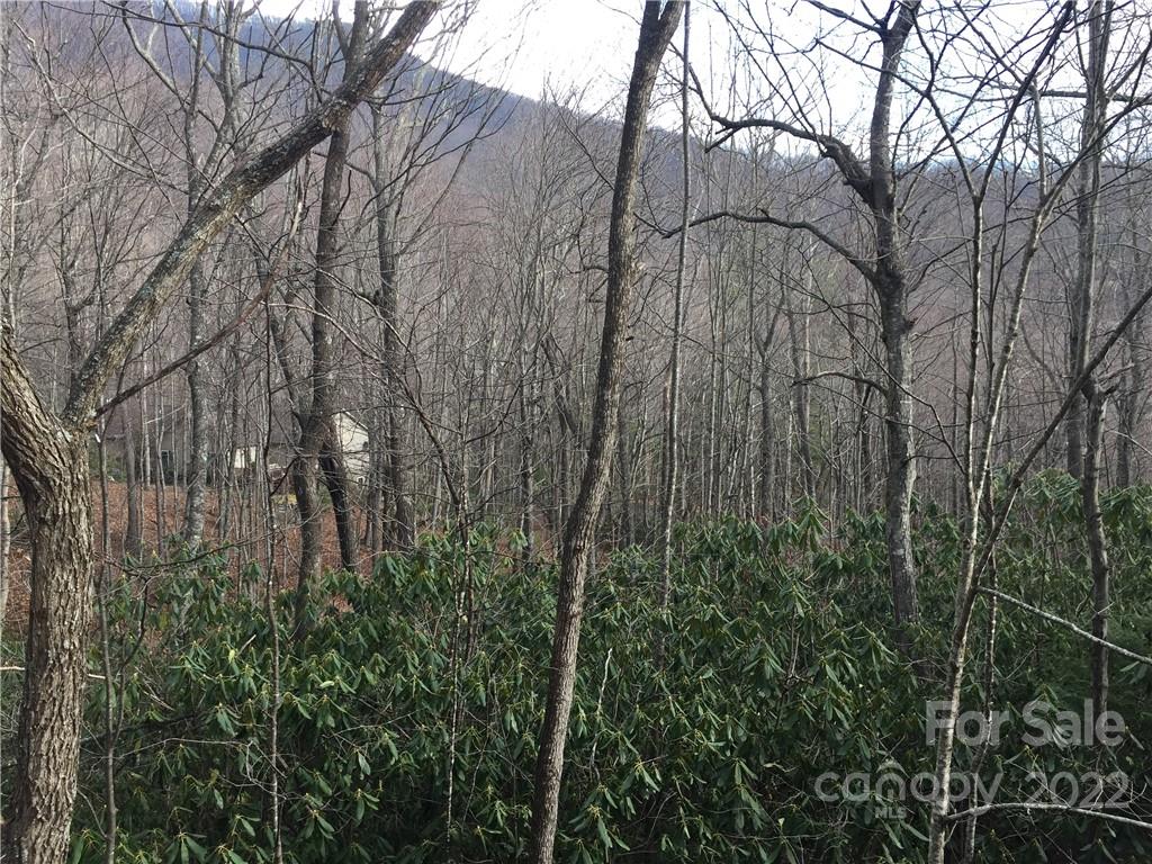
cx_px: 576
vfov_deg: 48.2
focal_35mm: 29
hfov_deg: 61.7
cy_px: 432
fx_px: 965
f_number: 2.2
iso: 32
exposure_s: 1/130
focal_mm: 4.15
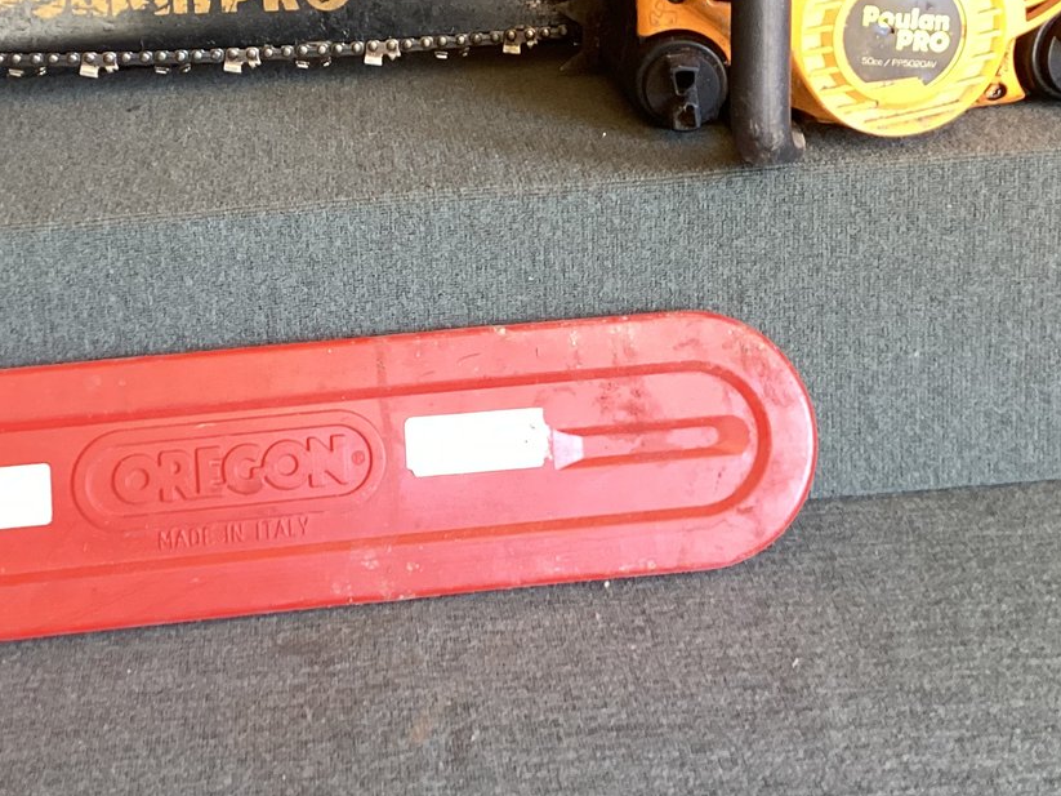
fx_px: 1747
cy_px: 97
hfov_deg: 33.8
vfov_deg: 25.0
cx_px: 480
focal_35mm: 57
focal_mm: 3.3
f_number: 2.4
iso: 125
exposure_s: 1/50
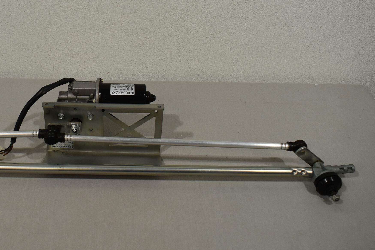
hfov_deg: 43.8
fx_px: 458
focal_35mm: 44
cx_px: 120
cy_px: 89
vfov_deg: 30.4
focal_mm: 20
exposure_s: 1/125
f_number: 5.6
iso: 250
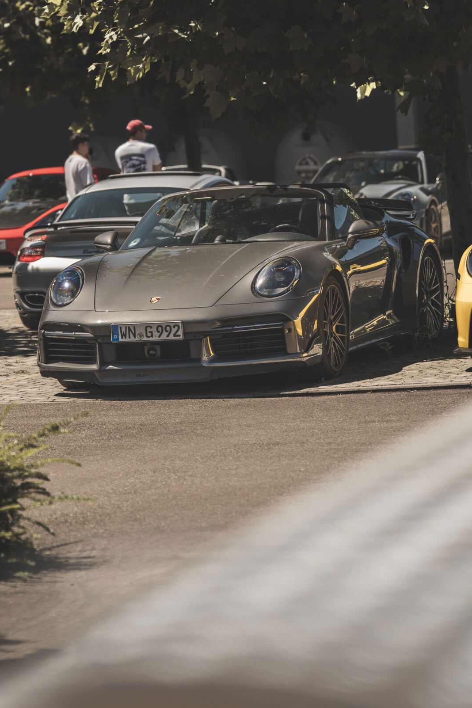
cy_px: 273
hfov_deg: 8.4
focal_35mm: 163
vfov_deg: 12.6
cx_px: 238
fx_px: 3205
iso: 125
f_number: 2.8
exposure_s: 1/400
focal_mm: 102
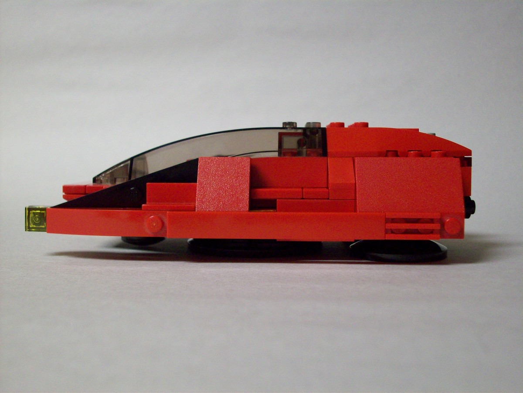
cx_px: 262
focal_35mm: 46
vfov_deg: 31.5
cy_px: 196
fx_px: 695
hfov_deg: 41.2
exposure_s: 1/22.2
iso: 160
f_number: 3.1
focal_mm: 7.6
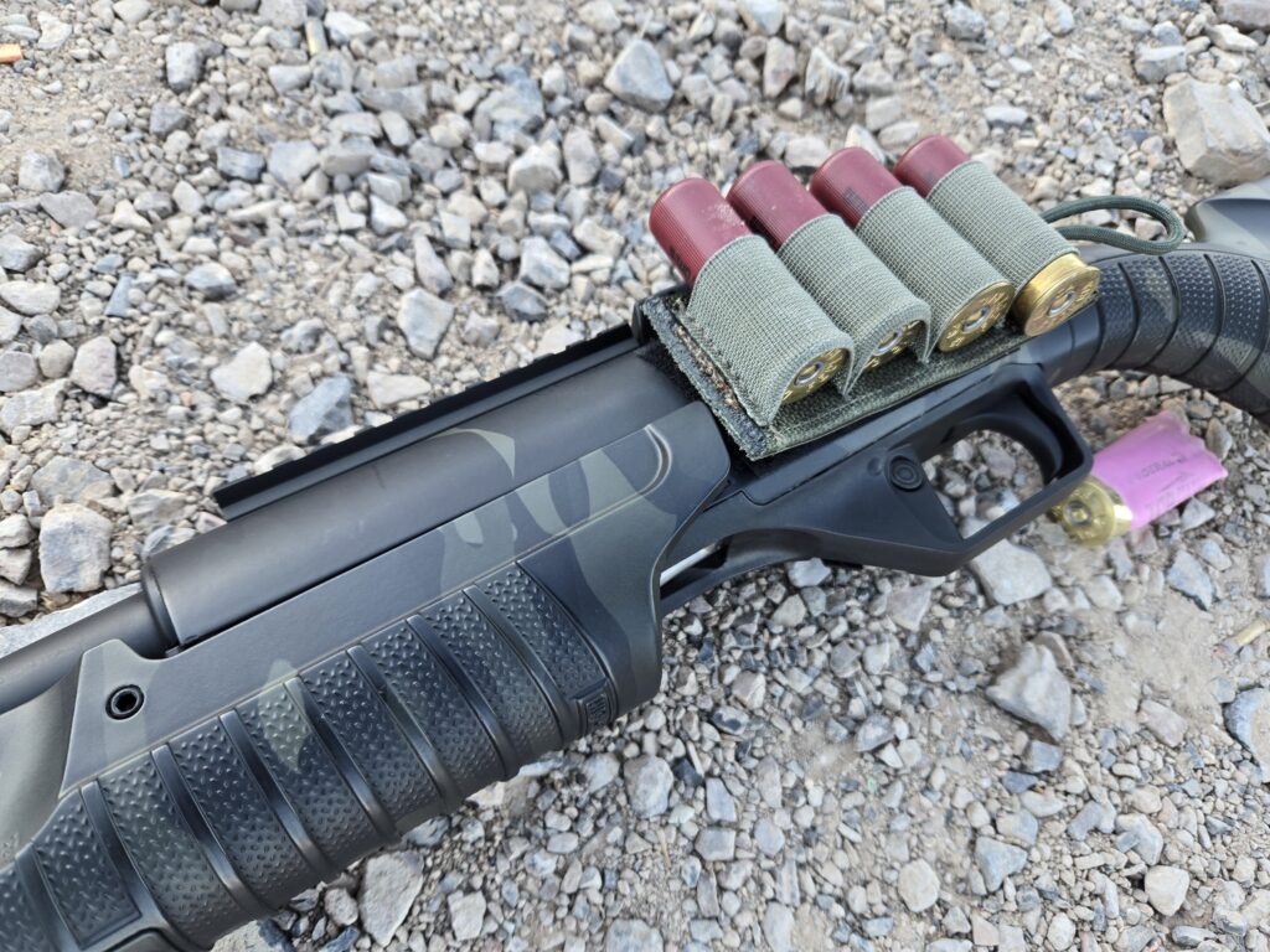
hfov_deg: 73.9
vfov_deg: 58.9
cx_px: 635
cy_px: 476
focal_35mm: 23
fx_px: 844
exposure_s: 1/180
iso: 64
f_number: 1.8
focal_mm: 5.4
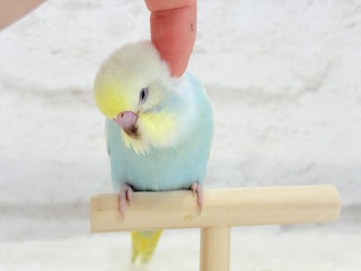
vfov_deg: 28.0
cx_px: 180
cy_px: 136
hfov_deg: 36.8
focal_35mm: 52
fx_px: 542
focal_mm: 5.96
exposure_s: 1/50
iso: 40
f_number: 1.6
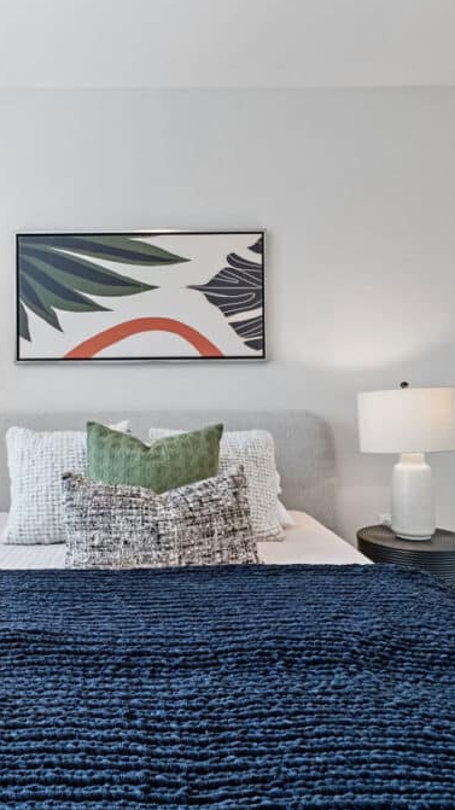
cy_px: 406
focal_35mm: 24
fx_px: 515
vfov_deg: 76.3
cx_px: 151
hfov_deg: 46.9
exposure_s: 1/30
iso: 640
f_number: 4.5
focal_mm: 10
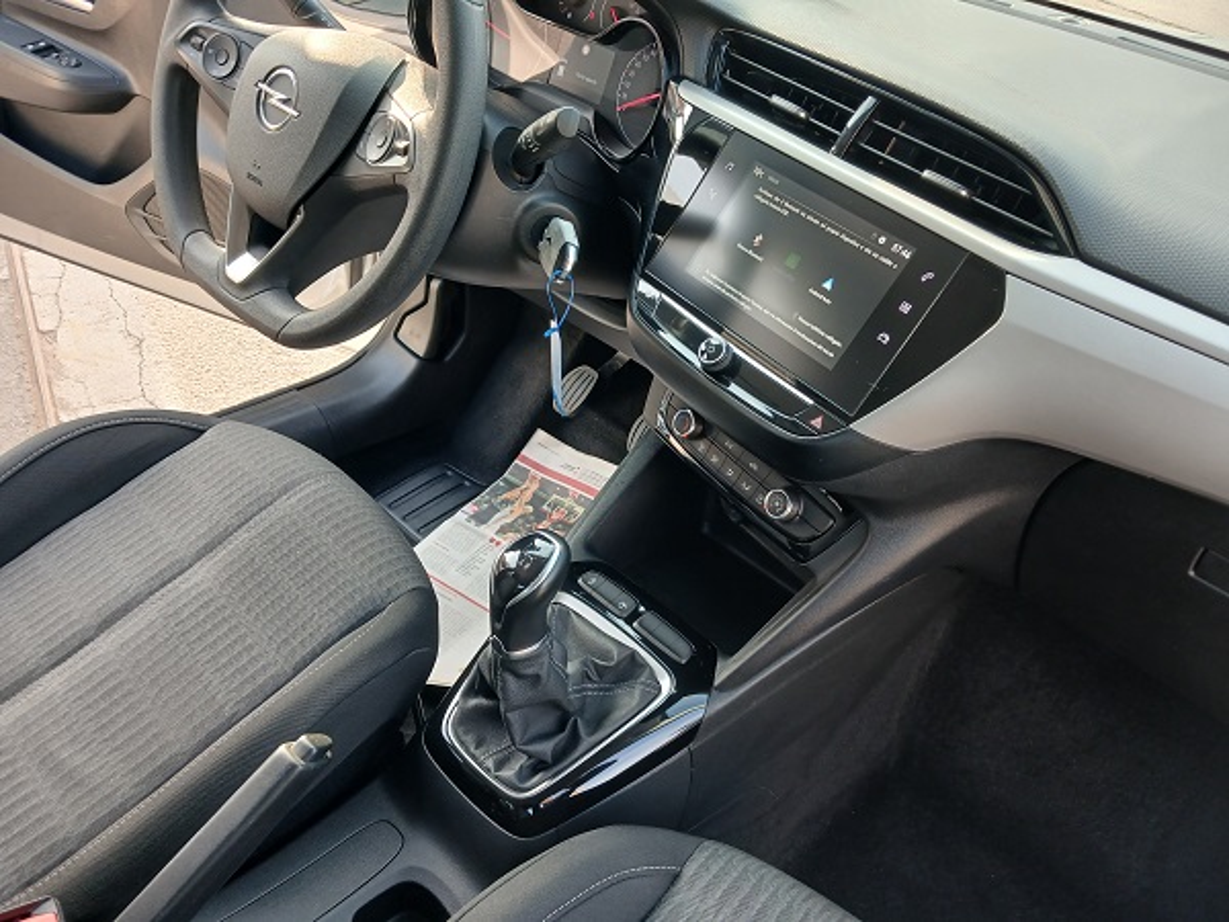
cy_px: 461
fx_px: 959
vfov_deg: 51.4
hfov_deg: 65.3
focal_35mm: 27
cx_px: 614
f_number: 1.8
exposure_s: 1/50
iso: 50
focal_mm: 3.98
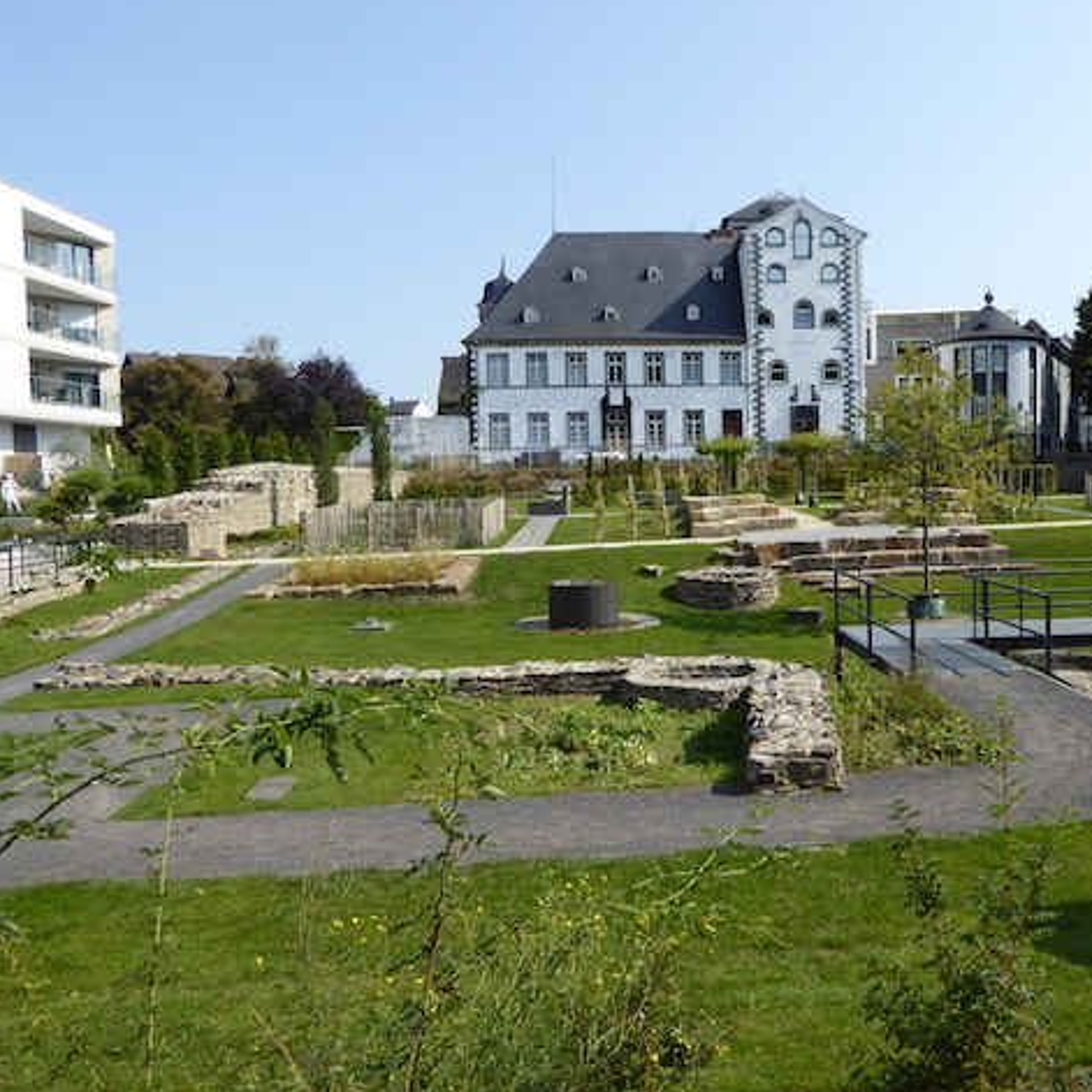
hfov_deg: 53.3
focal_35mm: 30
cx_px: 700
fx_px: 1071
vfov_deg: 54.0
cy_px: 545
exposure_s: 1/1000
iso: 100
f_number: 3.3
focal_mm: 4.3
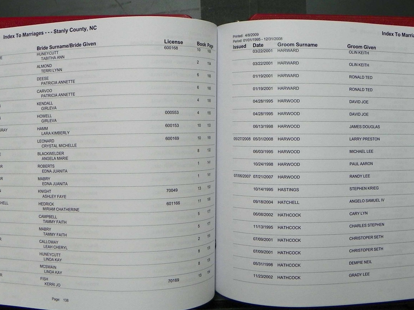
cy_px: 134
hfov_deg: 39.6
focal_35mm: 48
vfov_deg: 30.2
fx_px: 574
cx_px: 220
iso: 100
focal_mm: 4.6
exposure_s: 1/30
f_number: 2.8
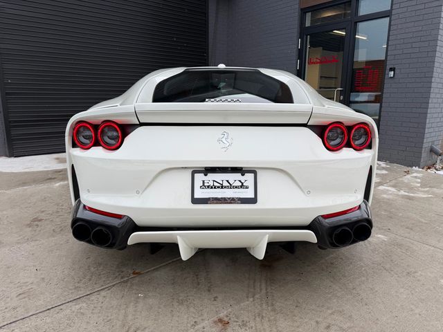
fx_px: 307
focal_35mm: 24
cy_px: 166
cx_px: 222
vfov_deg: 56.8
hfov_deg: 71.6
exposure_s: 1/461
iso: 80
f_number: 1.78
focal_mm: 6.76
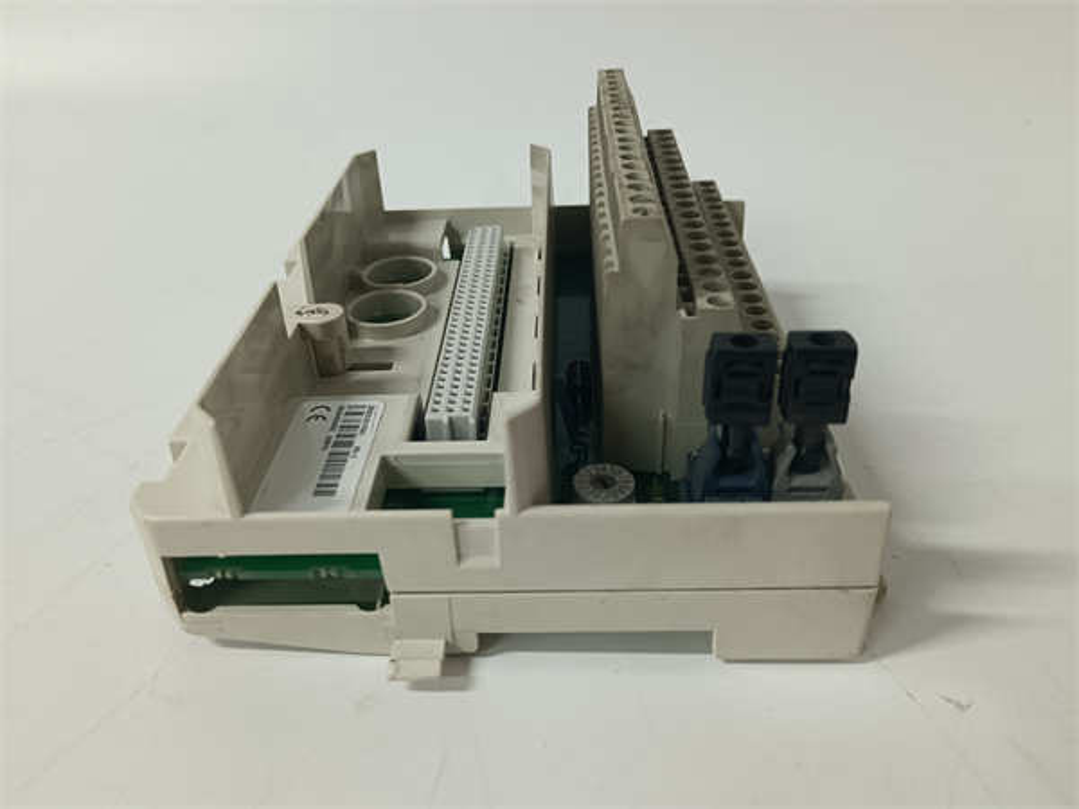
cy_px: 404
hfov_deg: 65.3
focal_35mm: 27
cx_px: 540
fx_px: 842
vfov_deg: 51.4
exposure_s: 1/50
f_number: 1.9
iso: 736
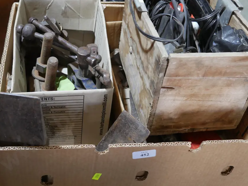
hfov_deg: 39.6
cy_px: 78
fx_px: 344
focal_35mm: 48
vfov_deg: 30.3
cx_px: 122
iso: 640
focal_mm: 20
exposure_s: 1/60
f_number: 4.5
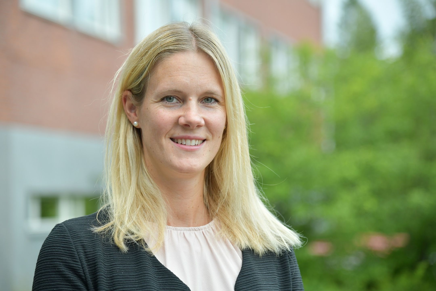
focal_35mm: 120
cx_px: 218
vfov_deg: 11.4
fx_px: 1453
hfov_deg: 17.1
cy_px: 146
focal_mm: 120
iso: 640
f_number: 4
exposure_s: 1/250
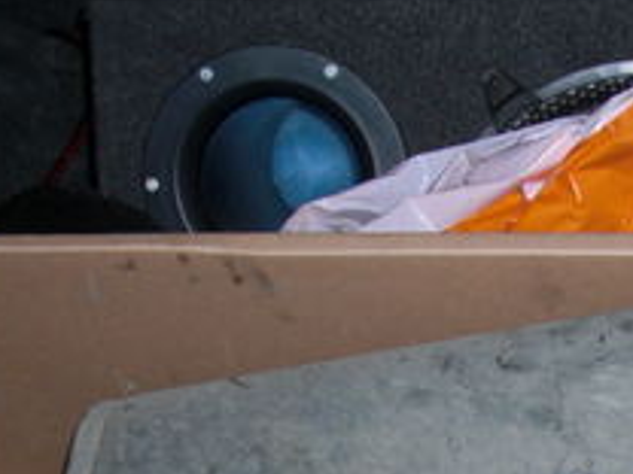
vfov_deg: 12.9
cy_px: 608
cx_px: 736
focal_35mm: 111
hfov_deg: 17.0
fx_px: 2030
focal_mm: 6.3
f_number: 2.8
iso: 100
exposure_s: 1/60
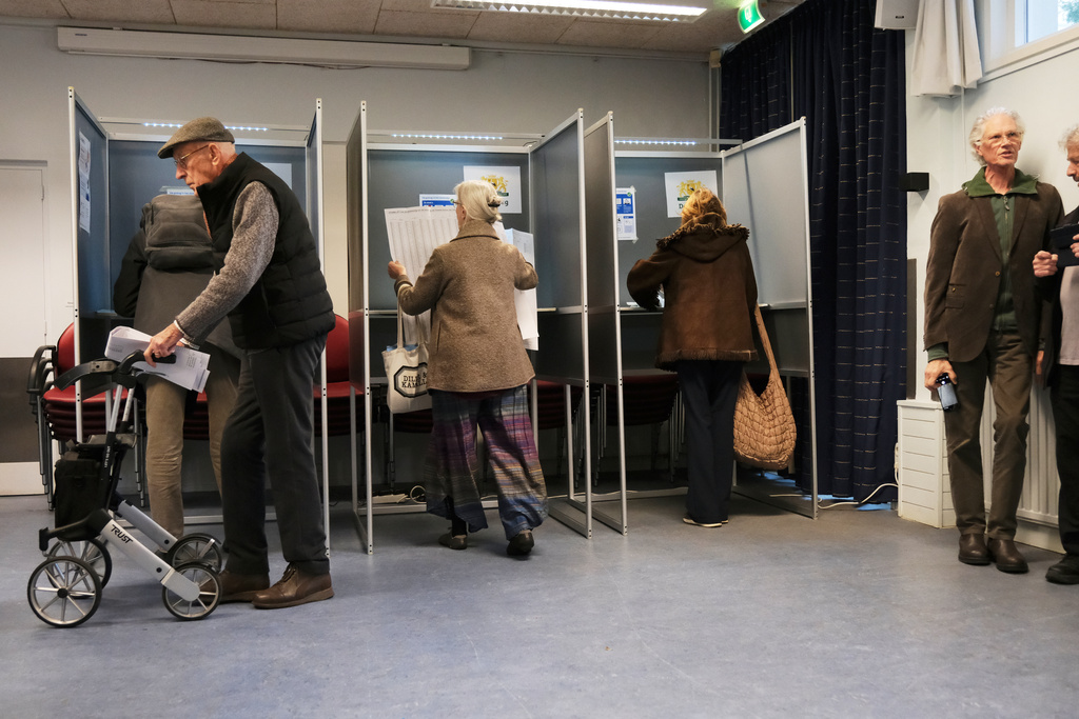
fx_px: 899
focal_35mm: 30
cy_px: 360
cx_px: 540
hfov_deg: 61.9
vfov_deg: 43.6
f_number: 3.2
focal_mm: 20
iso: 3200
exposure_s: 1/250
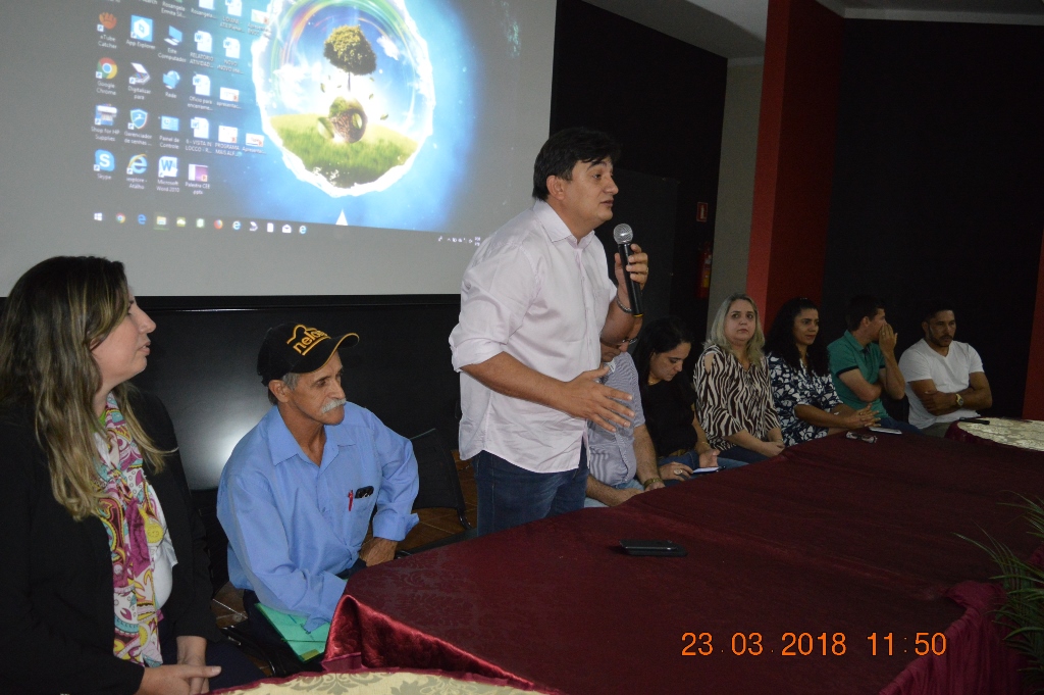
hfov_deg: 57.3
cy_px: 348
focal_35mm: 33
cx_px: 522
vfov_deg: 39.9
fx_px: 956
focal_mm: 22
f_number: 3.8
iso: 2000
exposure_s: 1/60
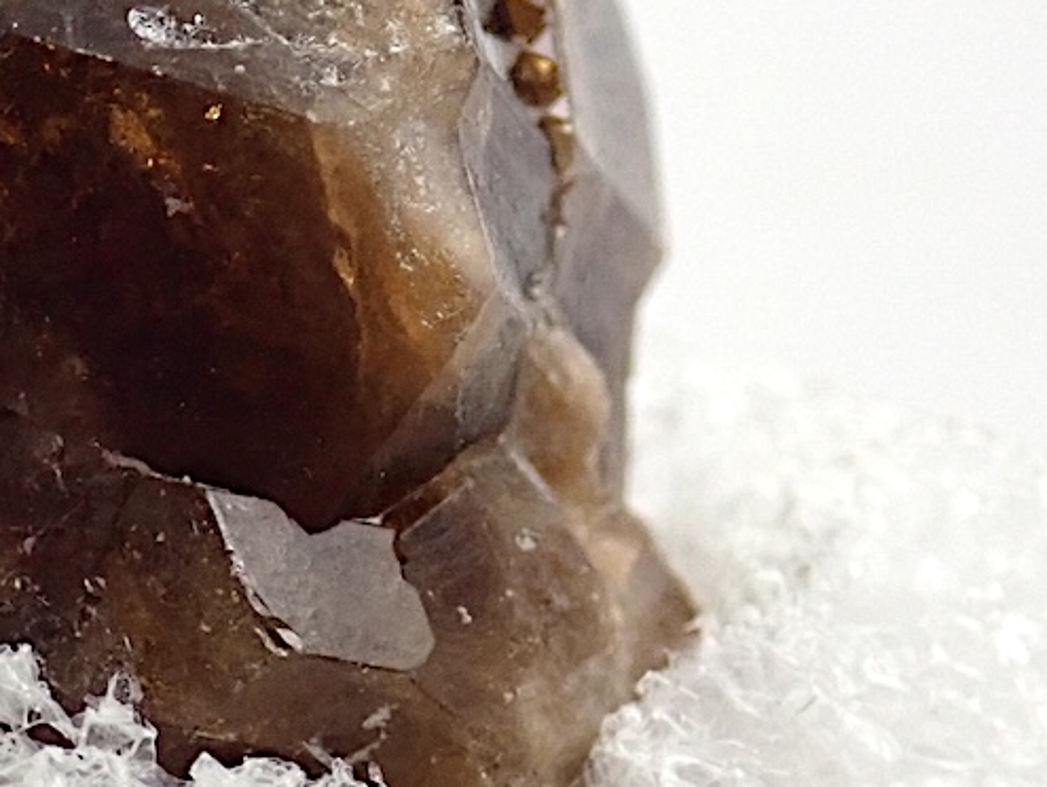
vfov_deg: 6.7
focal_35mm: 222
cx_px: -38
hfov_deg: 8.8
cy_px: 309
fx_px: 6720
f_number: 4.5
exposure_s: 1/50
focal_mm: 15.66
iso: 800
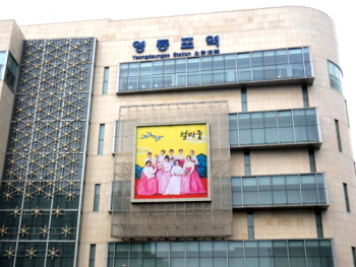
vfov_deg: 32.2
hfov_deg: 42.0
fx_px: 463
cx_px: 178
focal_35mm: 45
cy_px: 134
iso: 100
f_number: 4.2
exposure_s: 1/90
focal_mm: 7.9
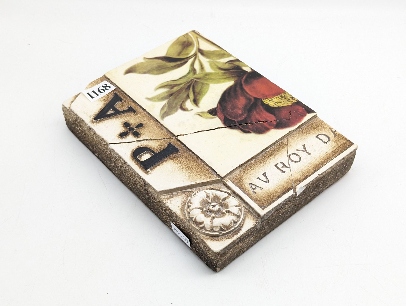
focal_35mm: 48
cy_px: 153
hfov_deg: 39.6
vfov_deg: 30.3
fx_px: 564
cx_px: 203
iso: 137
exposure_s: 1/126
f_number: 1.85
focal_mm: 6.81
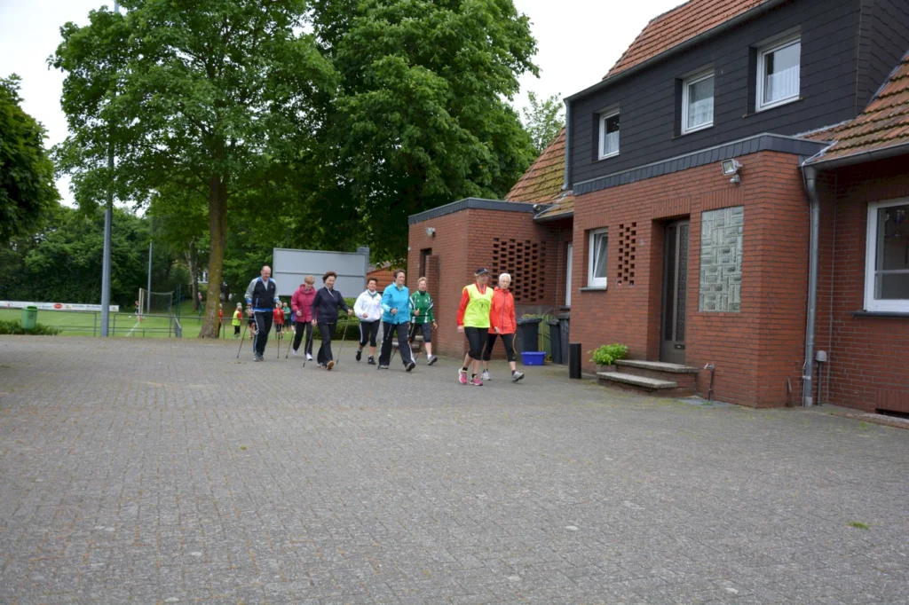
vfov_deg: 39.9
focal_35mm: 33
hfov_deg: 57.2
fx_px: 833
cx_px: 454
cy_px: 302
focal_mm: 22
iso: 800
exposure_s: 1/500
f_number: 3.8
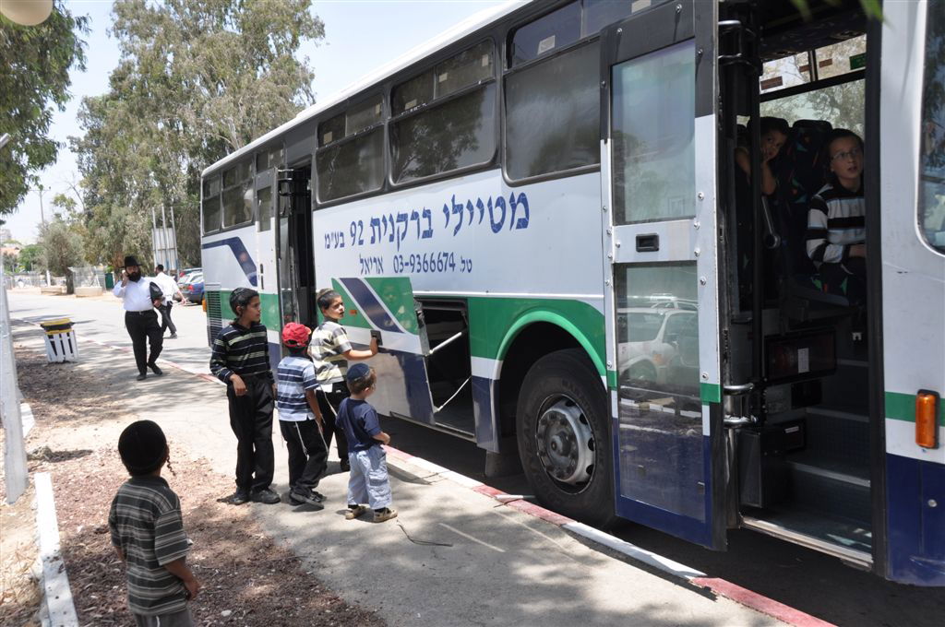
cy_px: 314
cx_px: 472
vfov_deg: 39.9
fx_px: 865
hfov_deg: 57.3
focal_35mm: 33
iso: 200
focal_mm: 22
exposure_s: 1/250
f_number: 8
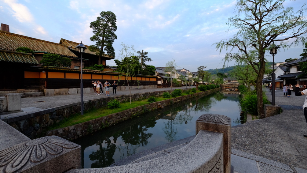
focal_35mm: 16
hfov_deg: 99.4
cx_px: 155
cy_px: 86
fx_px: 130
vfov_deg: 67.1
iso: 250
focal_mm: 10
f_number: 4
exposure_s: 1/60
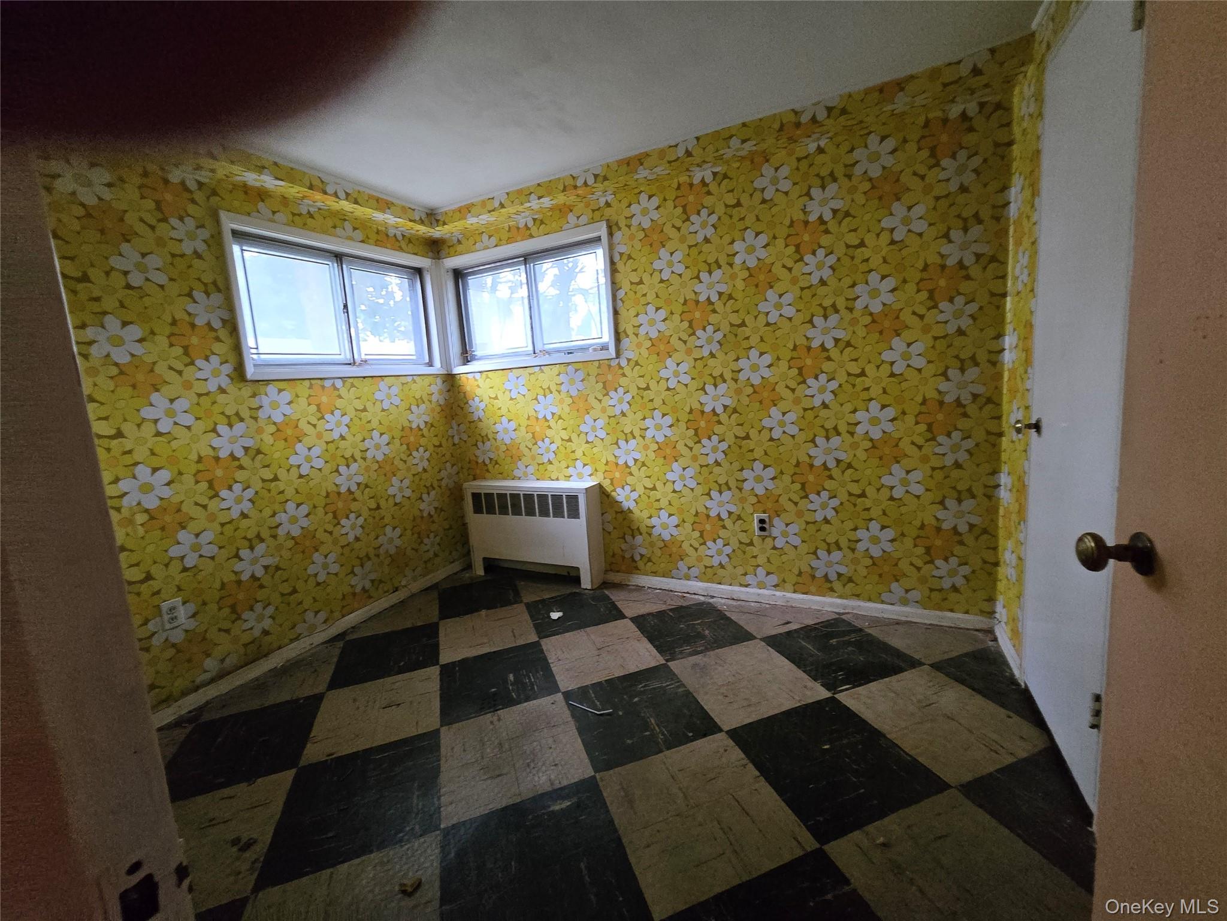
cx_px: 614
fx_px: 461
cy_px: 460
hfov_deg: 106.2
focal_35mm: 13
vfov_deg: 89.9
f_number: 2.2
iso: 1250
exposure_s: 1/60
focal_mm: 2.2
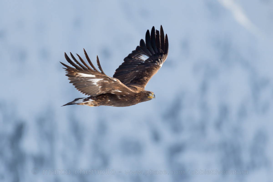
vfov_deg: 1.5
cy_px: 91
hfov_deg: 2.3
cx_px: 136
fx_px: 6824
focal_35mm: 900
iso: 500
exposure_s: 1/3200
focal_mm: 600
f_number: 7.1
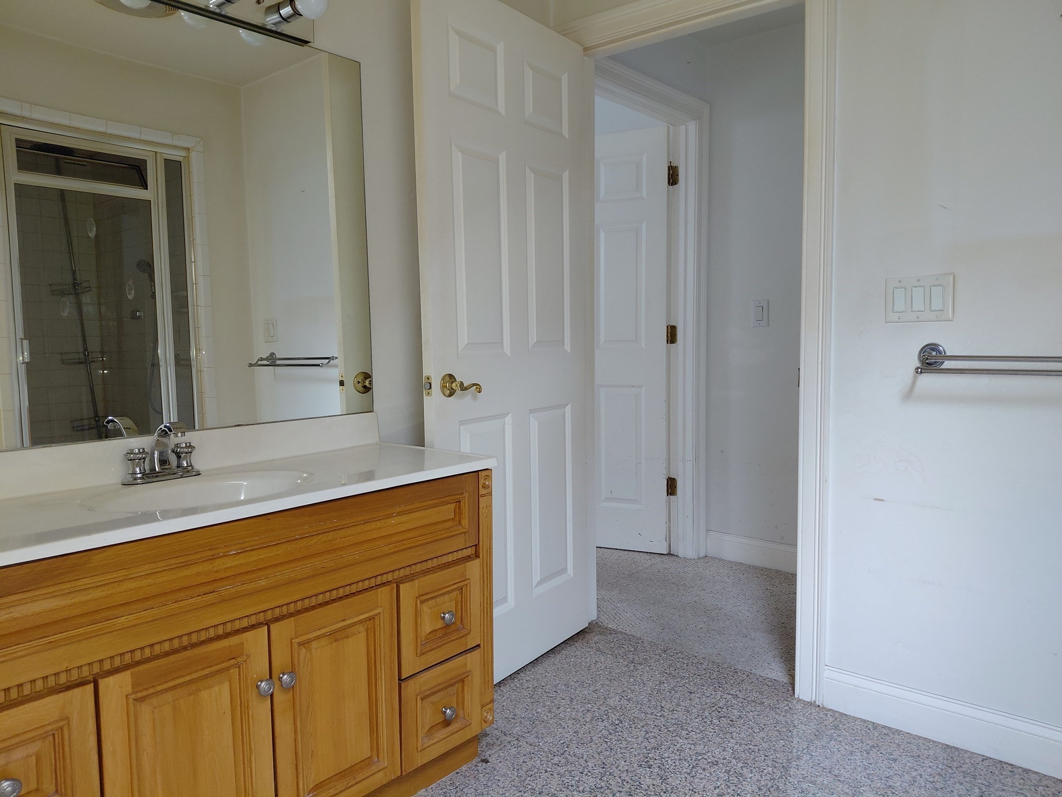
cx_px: 531
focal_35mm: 25
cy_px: 398
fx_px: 767
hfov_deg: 69.4
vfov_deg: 54.9
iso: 200
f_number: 1.8
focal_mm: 4.69
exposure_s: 1/120
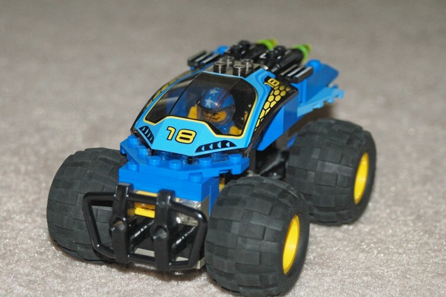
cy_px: 148
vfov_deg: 11.4
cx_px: 223
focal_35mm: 120
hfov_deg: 17.1
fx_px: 1485
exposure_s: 1/60
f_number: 5.6
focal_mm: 80
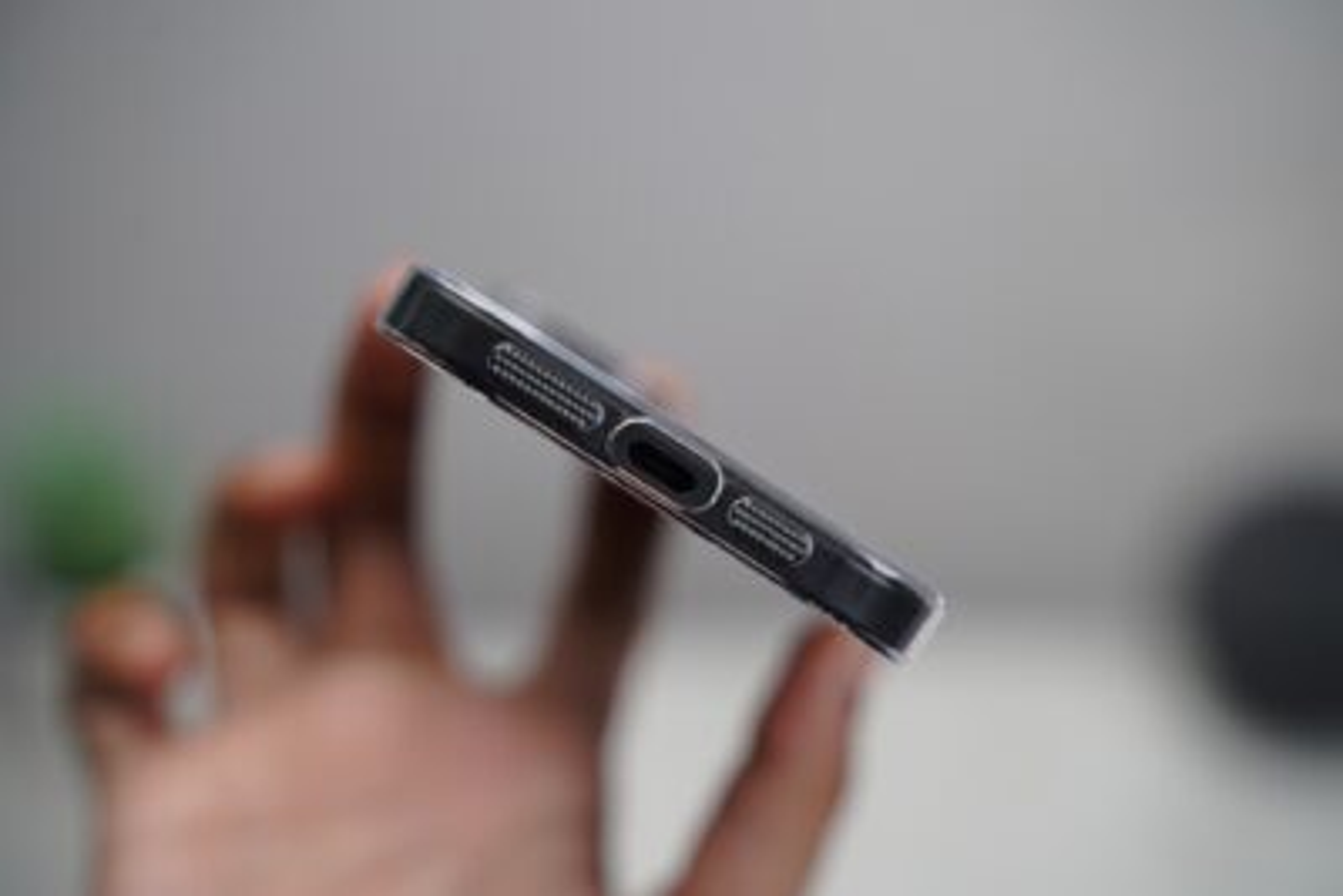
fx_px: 2500
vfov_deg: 20.3
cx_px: 672
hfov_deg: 30.1
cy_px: 448
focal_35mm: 67
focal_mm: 67
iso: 500
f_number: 4
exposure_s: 1/90
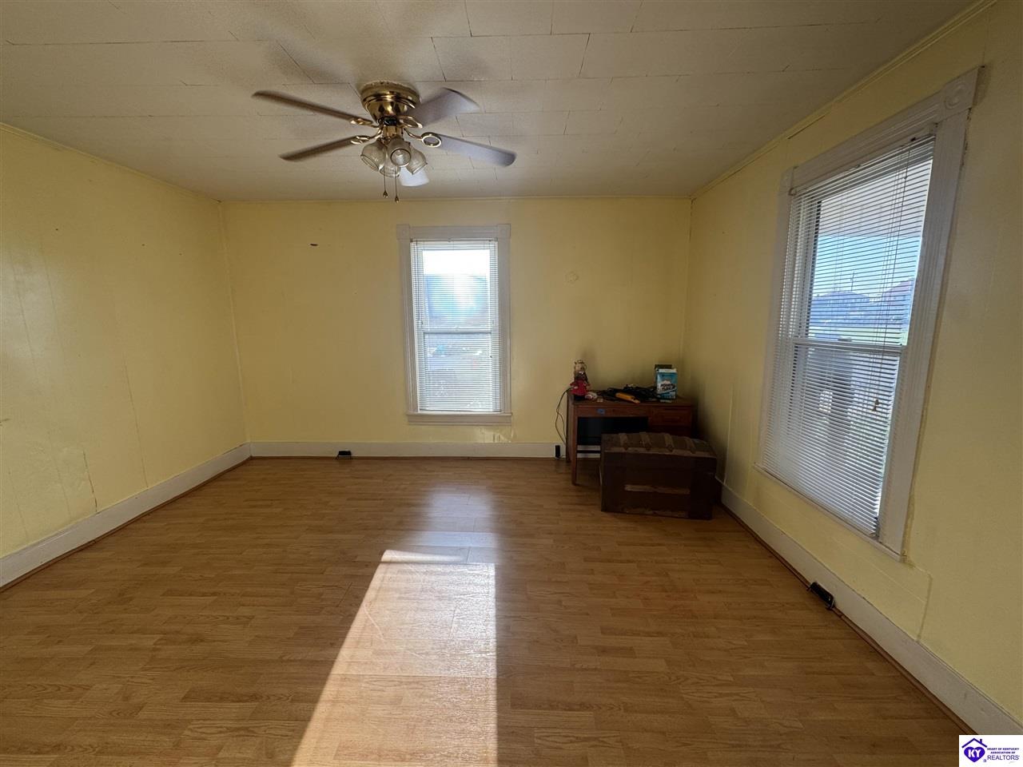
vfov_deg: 85.7
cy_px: 384
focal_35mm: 14
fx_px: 414
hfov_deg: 102.1
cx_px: 512
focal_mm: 2.22
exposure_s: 1/117
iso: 40
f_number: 2.2
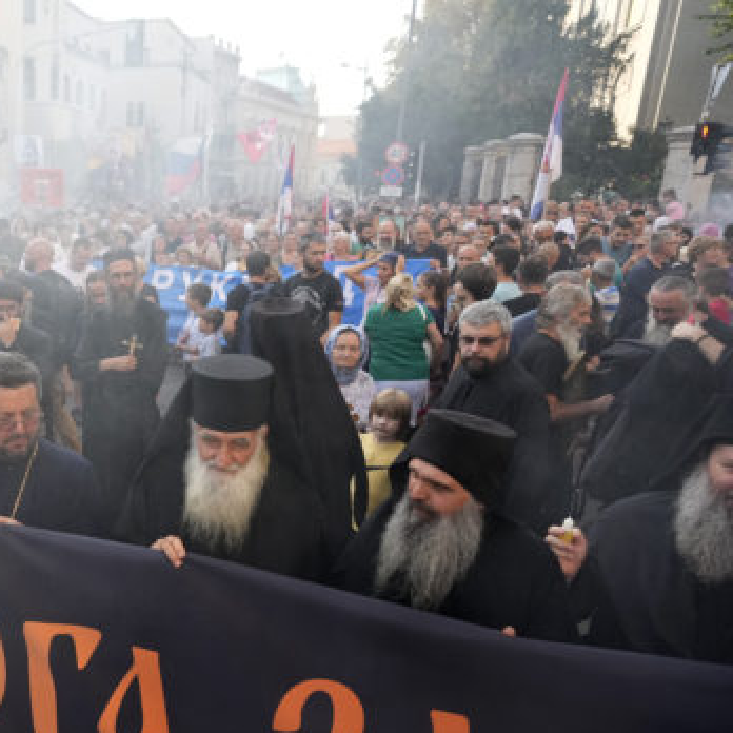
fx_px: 719
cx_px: 59
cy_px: 421
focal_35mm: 30
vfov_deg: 53.8
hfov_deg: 47.9
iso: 1250
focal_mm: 16
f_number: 2.8
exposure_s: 1/3200
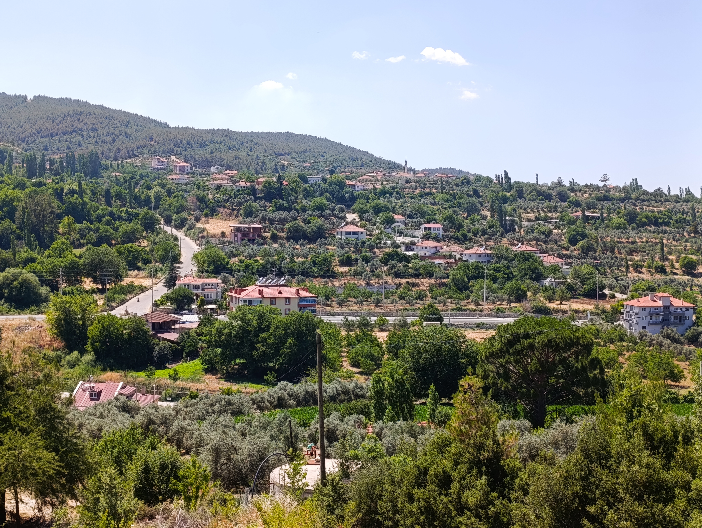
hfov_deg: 41.2
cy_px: 264
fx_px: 934
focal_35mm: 46
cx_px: 351
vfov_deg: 31.6
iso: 52
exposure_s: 1/678
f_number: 1.65
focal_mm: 6.11
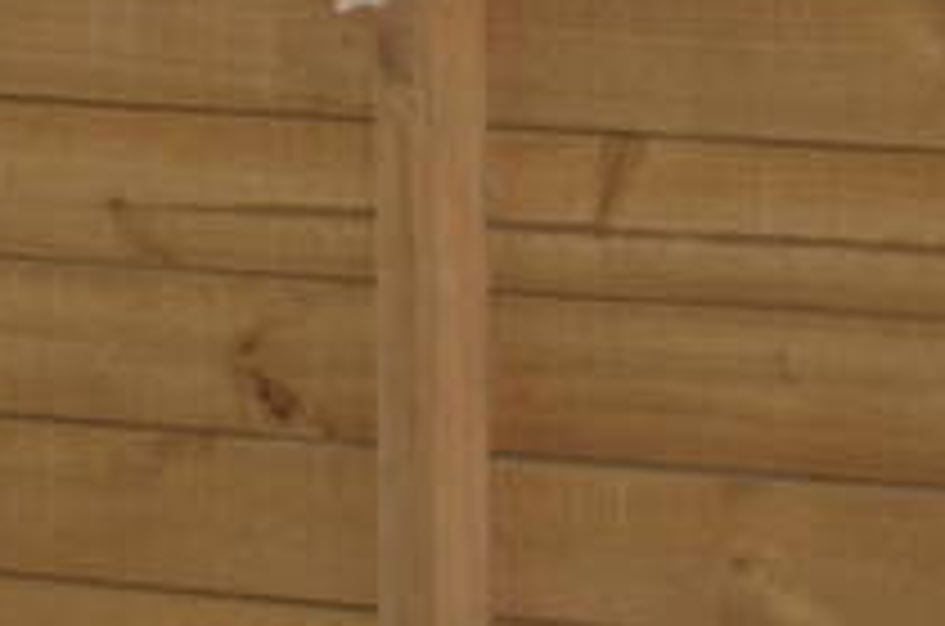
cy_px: 135
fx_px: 16495
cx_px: -486
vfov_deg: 2.2
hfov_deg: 3.3
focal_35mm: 630
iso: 400
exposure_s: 1/100
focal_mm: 55
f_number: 5.6
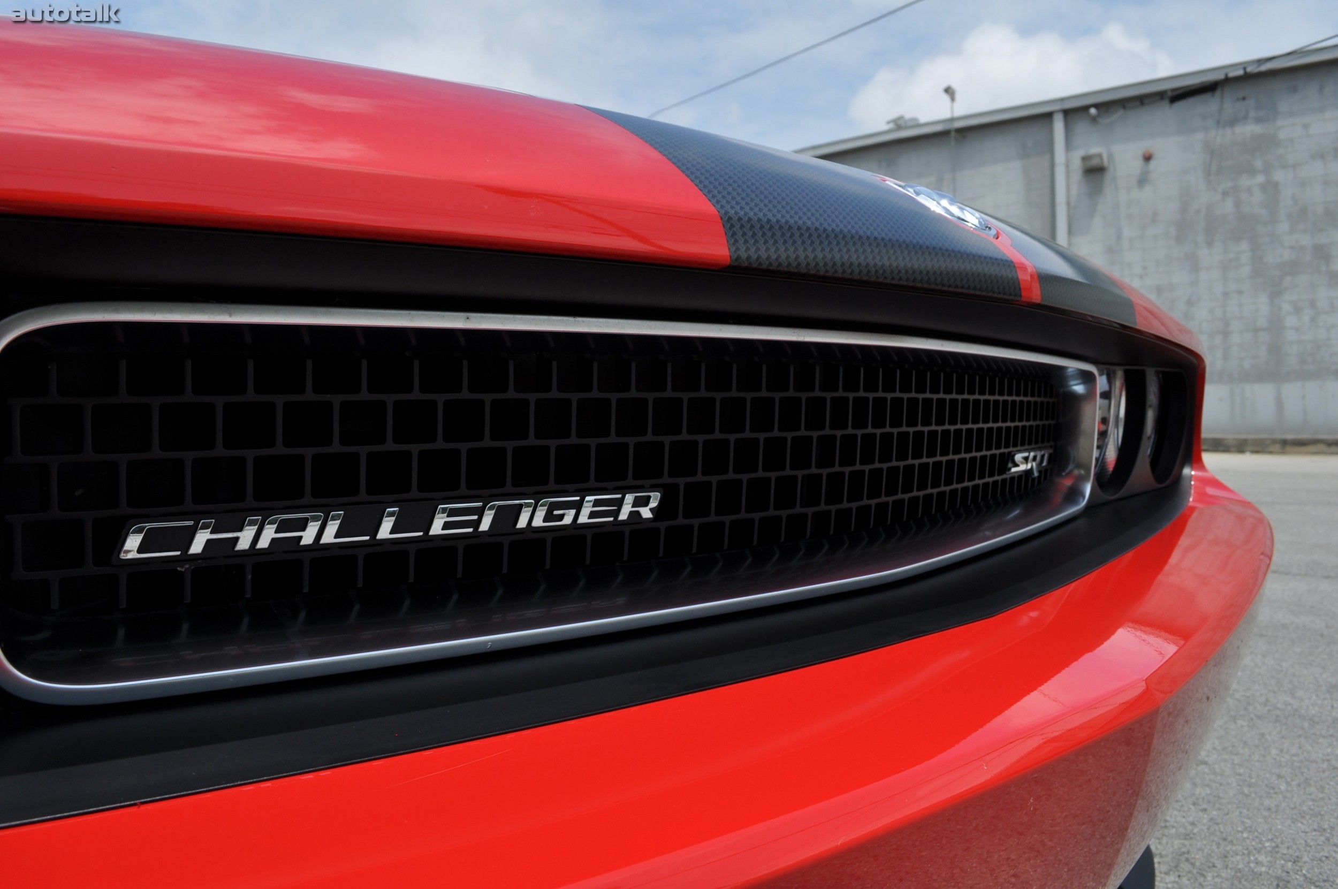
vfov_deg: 47.8
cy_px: 444
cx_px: 669
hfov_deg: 67.4
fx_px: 1002
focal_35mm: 27
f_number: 10
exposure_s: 1/400
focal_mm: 18
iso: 200
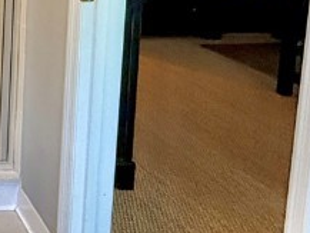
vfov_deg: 20.9
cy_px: -37
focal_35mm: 66
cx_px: -144
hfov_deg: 23.8
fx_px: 591
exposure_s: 1/60
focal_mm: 2.22
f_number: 2.2
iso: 250
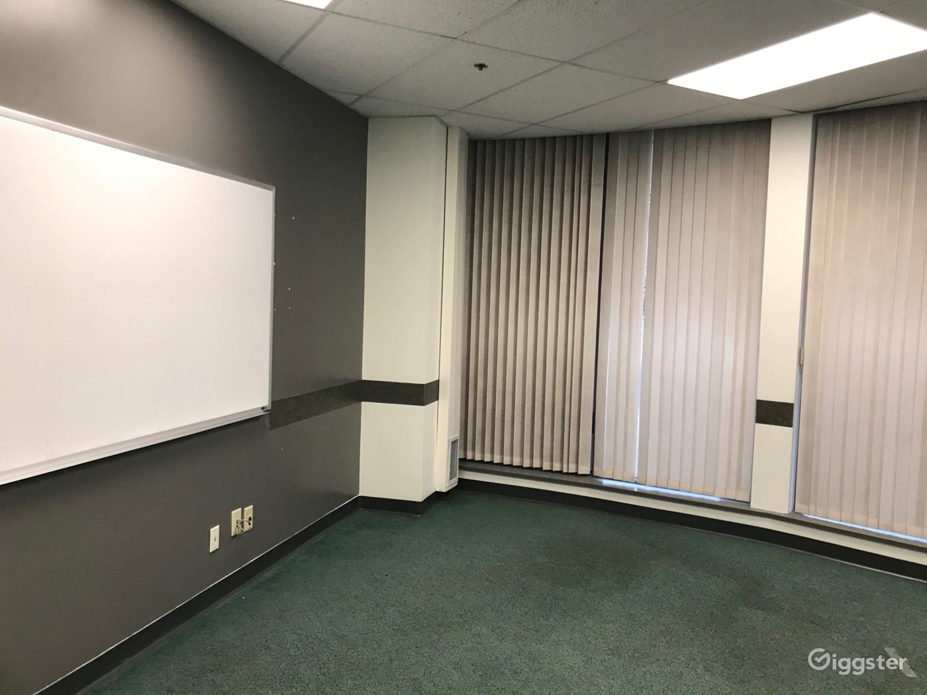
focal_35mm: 28
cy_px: 348
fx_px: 750
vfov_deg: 49.7
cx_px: 464
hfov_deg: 63.4
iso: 25
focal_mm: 3.99
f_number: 1.8
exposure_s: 1/30
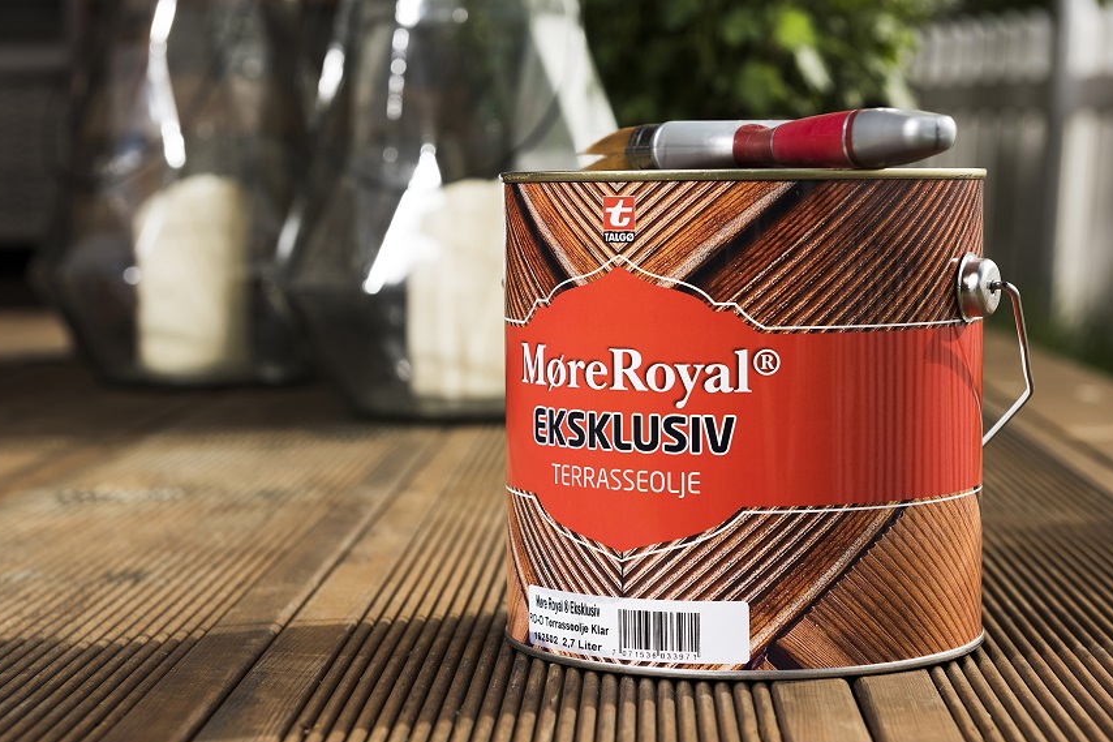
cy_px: 362
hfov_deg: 24.8
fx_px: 2535
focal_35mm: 82
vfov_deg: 16.6
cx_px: 571
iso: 64
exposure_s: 1/160
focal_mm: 70
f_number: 6.3
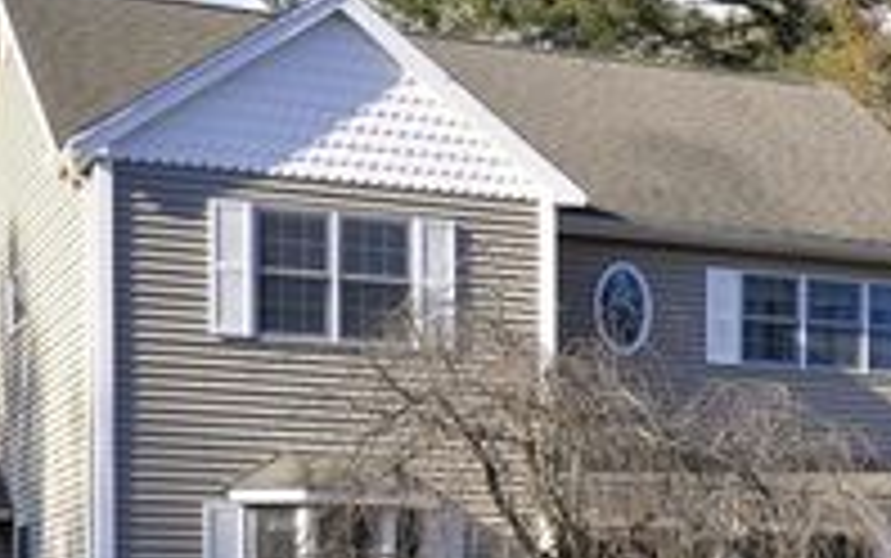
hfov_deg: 26.6
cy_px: 526
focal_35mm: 77
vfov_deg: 16.7
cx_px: 608
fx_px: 1871
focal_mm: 20
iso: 200
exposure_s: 1/250
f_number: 8
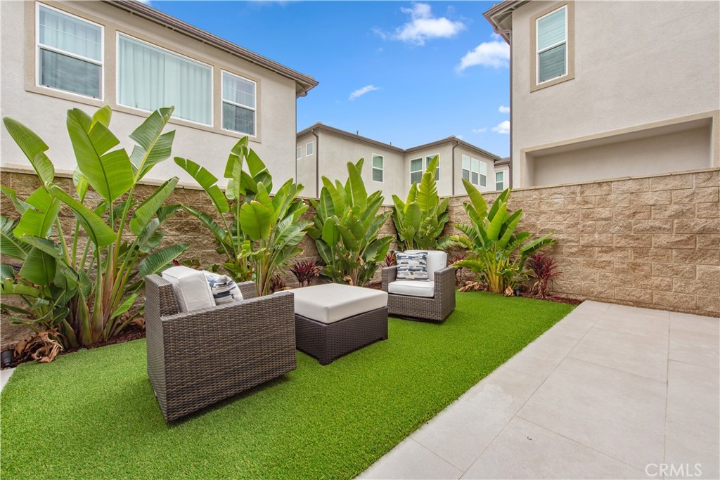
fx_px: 280
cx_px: 360
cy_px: 240
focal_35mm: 14
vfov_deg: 81.2
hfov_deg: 104.2
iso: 200
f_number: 8
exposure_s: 1/250
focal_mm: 14
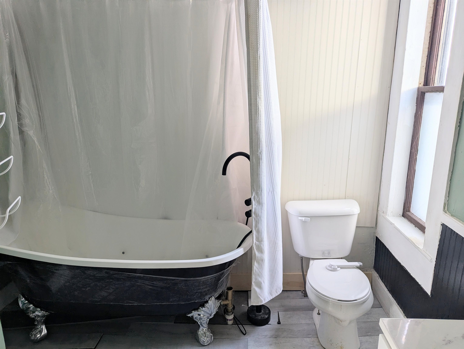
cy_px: 174
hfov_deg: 71.5
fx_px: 322
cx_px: 232
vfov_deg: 56.9
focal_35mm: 24
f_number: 1.85
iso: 50
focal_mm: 6.81
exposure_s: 1/52.5
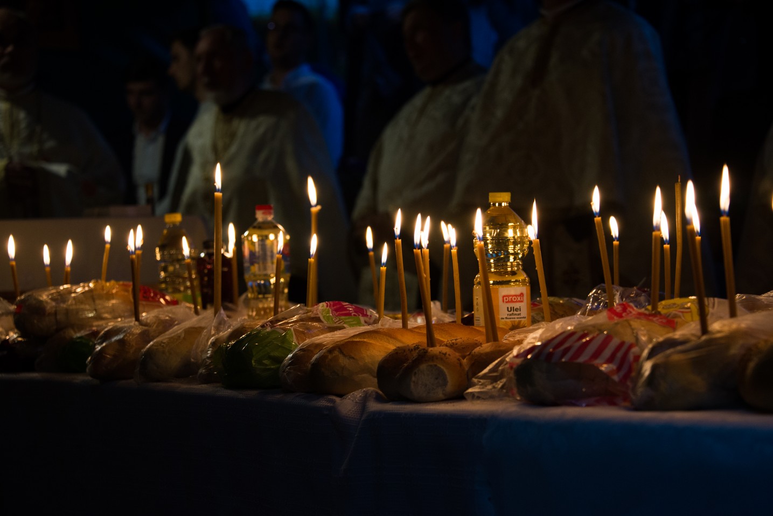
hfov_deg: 22.6
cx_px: 386
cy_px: 258
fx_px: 1933
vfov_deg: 15.2
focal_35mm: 90
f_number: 5.3
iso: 1600
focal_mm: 90
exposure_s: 1/100
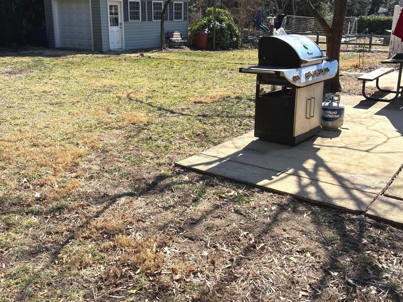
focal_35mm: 37
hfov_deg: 50.0
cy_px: 129
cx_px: 178
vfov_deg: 38.6
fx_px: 431
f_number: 1.6
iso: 50
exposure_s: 1/1667
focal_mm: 5.96
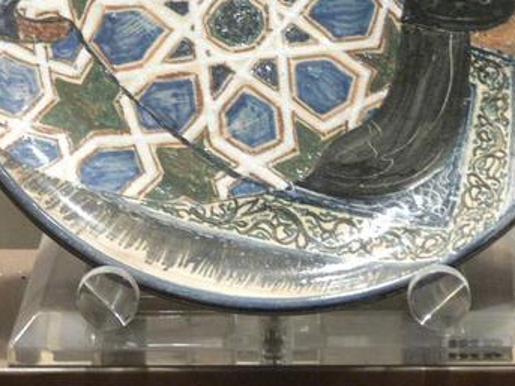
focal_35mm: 277
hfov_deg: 7.2
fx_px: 4120
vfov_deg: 5.4
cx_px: 339
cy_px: 7
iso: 200
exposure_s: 1/10
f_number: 3.6
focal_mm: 26.5
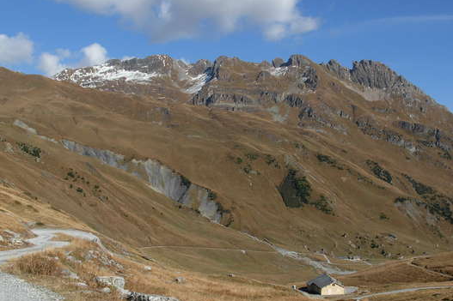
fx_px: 566
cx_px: 230
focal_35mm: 45
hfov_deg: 43.6
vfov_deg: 29.8
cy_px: 177
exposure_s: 1/683
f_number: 4.9
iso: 79
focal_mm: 6.3
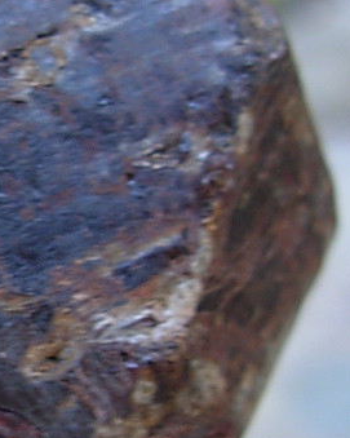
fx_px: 1451
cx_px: -6
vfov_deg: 17.1
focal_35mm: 112
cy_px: 257
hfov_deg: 13.5
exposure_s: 1/25.4
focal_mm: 6.3
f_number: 2.9
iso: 50
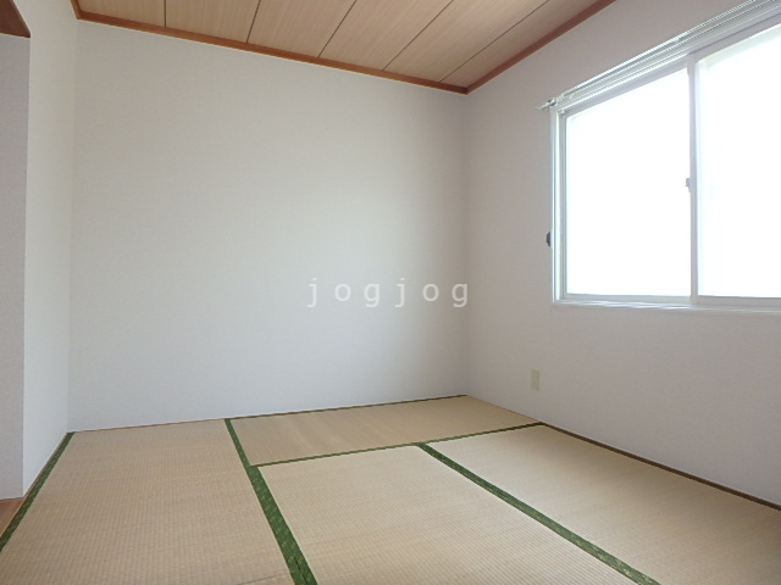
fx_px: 474
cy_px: 292
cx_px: 390
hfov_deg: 79.0
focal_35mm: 21
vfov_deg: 63.4
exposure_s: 1/60
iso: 200
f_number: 3.5
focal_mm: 3.7
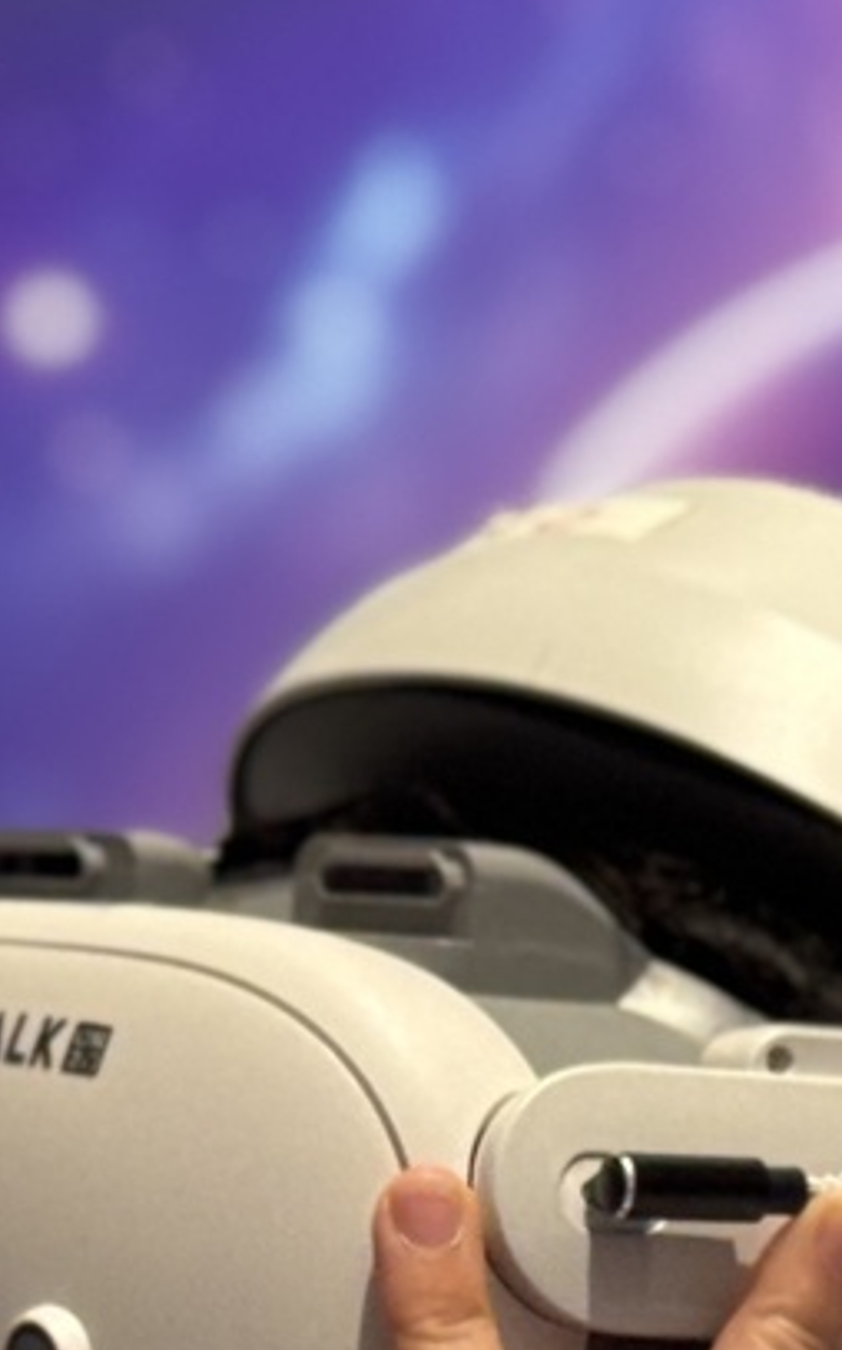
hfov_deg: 5.5
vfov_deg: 8.6
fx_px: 8821
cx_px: 743
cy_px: 1682
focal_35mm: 240
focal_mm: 6.76
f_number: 1.78
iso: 50
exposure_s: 1/50
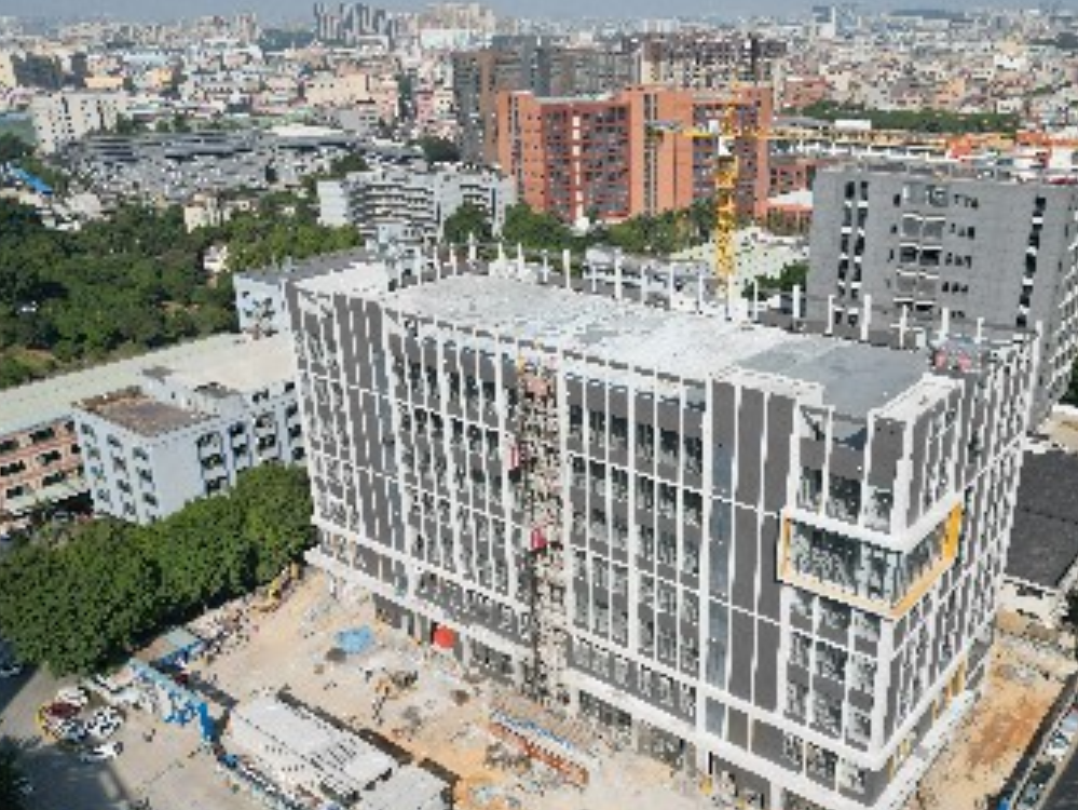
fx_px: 997
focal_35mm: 32
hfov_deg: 56.6
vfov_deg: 44.1
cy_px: 452
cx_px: 615
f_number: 1.7
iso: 130
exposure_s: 1/4000
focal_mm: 6.72
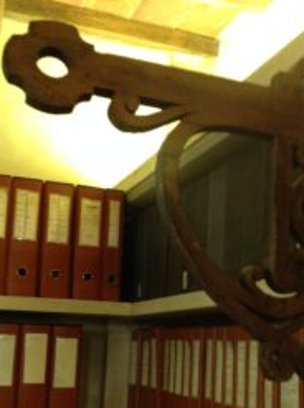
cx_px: 172
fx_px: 670
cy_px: 282
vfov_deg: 33.5
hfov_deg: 25.5
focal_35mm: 57
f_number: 2.4
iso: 200
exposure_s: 1/15
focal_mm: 4.28
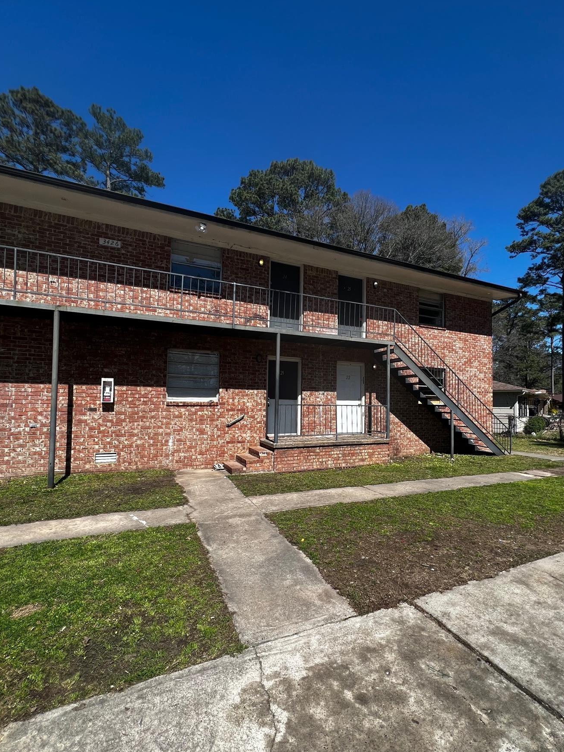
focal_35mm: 15
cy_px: 391
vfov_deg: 98.1
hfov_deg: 81.6
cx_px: 302
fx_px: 326
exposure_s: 1/1233
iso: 32
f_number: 1.8
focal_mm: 1.57
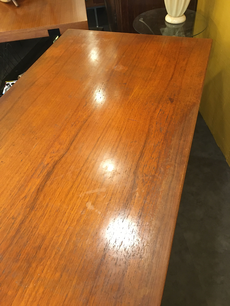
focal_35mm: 29
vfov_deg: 61.7
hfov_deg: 48.2
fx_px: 257
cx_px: 115
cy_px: 153
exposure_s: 1/25
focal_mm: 4.15
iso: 200
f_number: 2.2
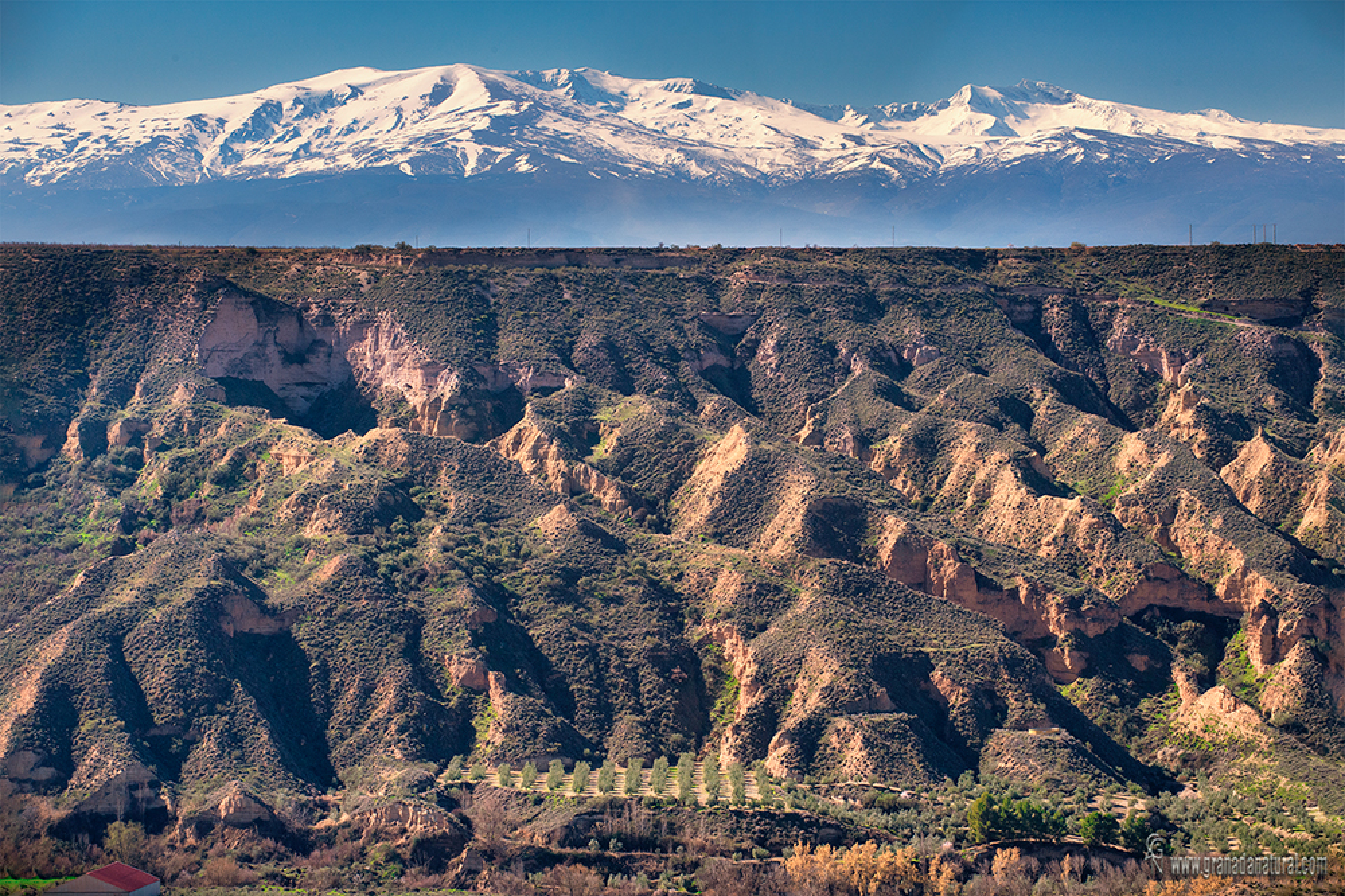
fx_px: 5042
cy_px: 448
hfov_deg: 15.2
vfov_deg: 10.2
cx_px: 672
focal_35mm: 135
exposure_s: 1/320
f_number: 14
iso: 500
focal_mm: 135
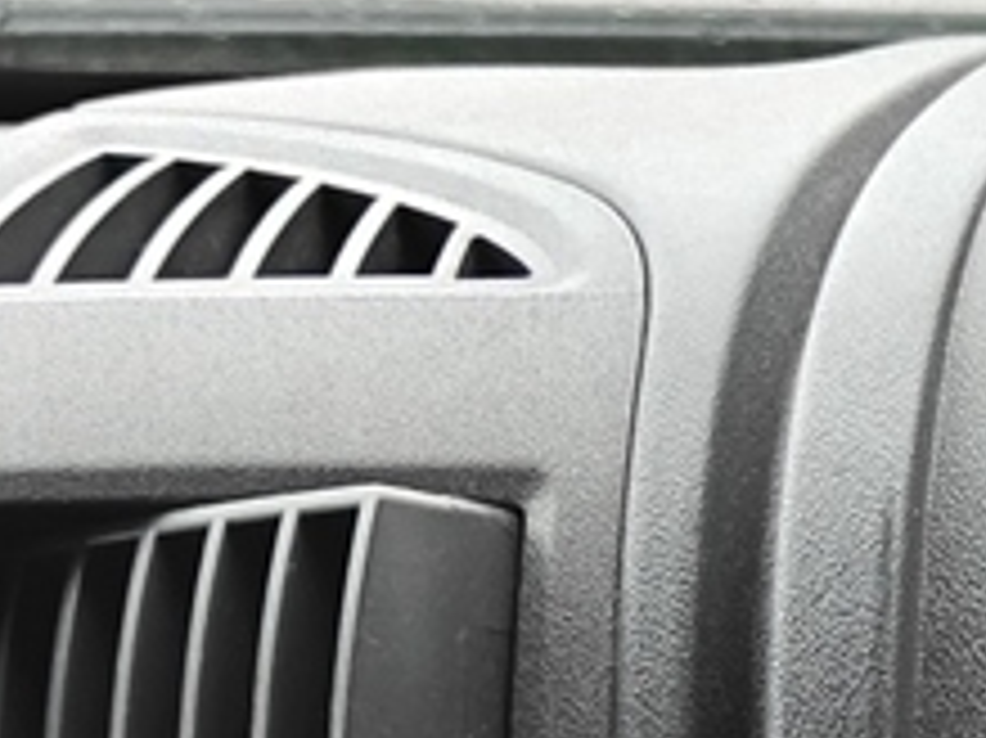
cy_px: 1674
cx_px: 1859
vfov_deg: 8.7
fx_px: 4498
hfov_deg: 11.5
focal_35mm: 158
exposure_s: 1/50
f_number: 1.8
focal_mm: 5.59
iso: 1250
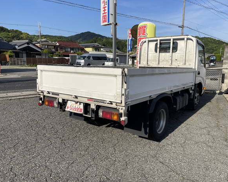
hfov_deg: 62.1
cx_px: 122
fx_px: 189
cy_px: 89
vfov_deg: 51.5
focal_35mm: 28
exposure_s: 1/4831
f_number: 1.6
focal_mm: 4.2
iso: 32
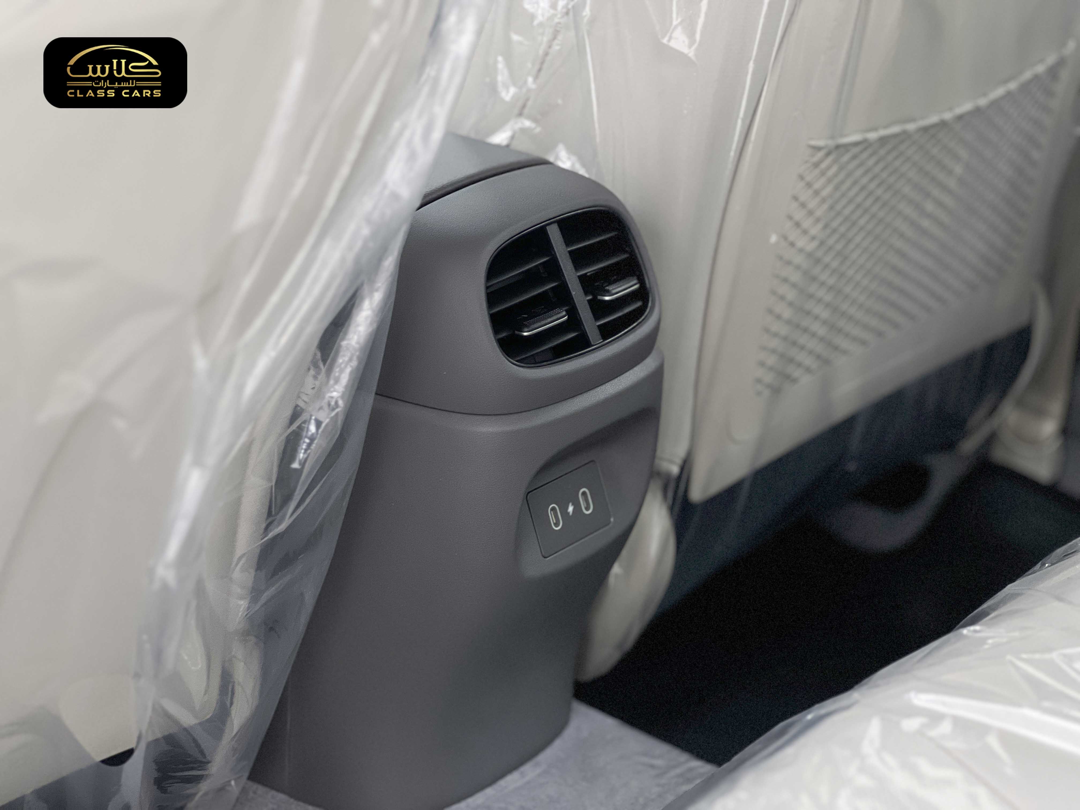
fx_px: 2402
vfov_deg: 19.1
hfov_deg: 25.3
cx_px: 540
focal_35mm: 77
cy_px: 405
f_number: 2.8
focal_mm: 9
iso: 200
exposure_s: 1/120
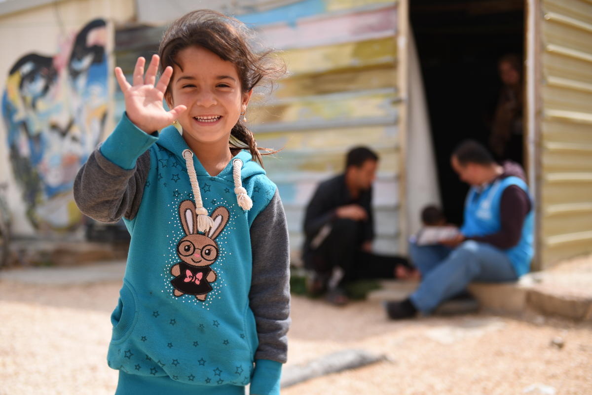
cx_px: 296
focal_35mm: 52
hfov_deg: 38.2
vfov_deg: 26.0
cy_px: 198
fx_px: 855
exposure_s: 1/4000
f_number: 2.8
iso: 200
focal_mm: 52
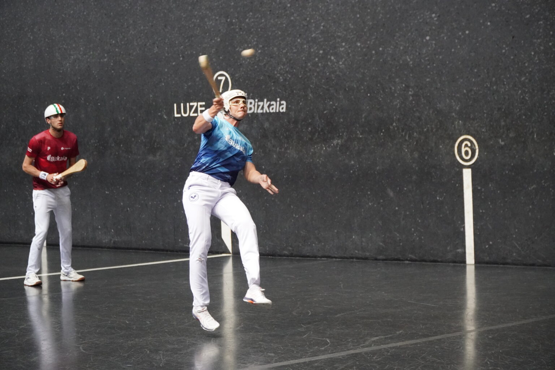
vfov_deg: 13.2
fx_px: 1596
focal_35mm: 104
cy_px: 185
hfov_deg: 19.7
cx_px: 278
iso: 4000
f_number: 4
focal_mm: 69
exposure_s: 1/500
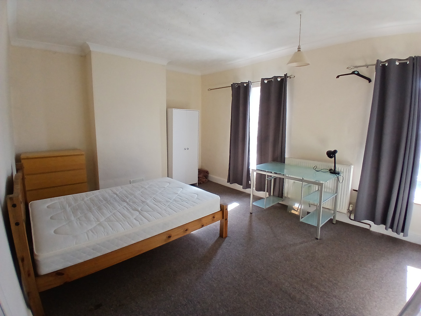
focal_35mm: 17
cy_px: 158
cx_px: 210
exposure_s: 1/50
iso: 125
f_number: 2.2
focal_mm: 1.4
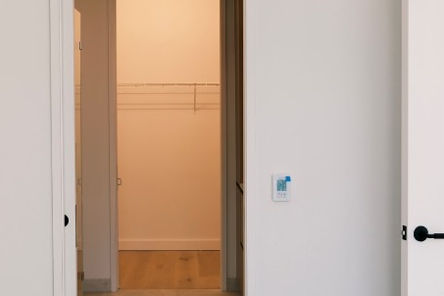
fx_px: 752
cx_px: 186
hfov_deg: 32.8
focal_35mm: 61
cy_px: 139
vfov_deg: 22.3
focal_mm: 16
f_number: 3.2
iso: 160
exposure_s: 1/120
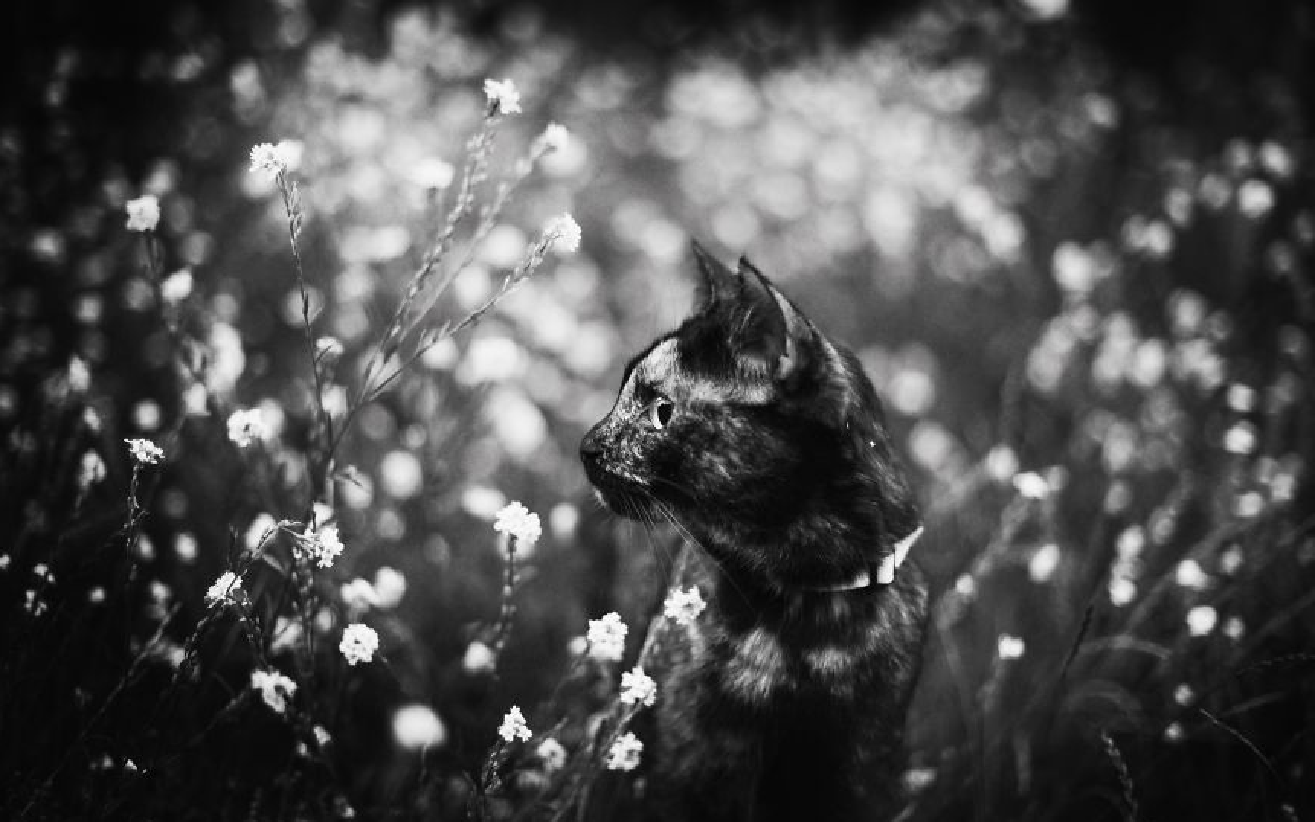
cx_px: 668
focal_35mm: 52
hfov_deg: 38.9
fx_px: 1864
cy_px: 384
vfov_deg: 24.9
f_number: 1.4
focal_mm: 50
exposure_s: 1/80
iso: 1250
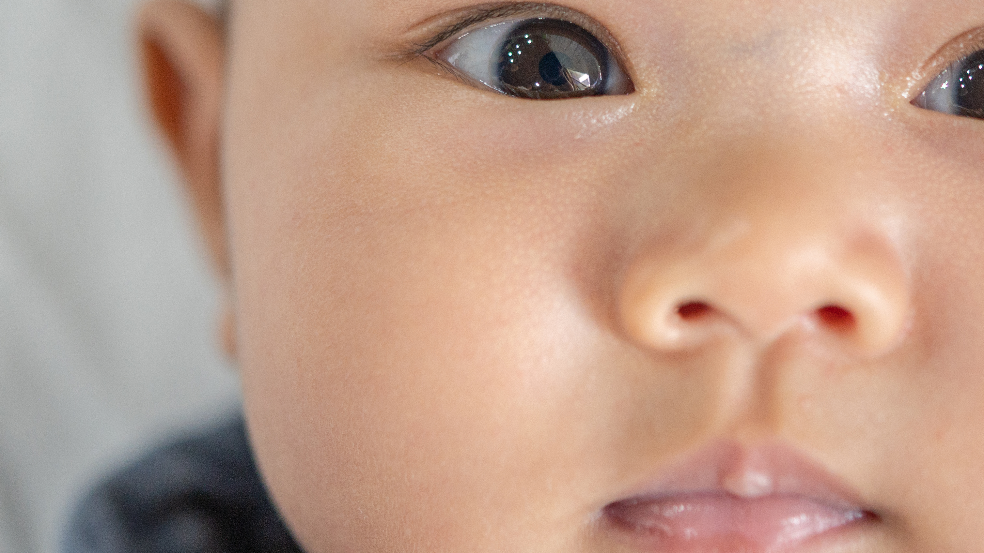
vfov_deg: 9.6
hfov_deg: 17.0
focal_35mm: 126
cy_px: 132
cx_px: 671
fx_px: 3288
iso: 400
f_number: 3
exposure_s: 1/100
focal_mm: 60
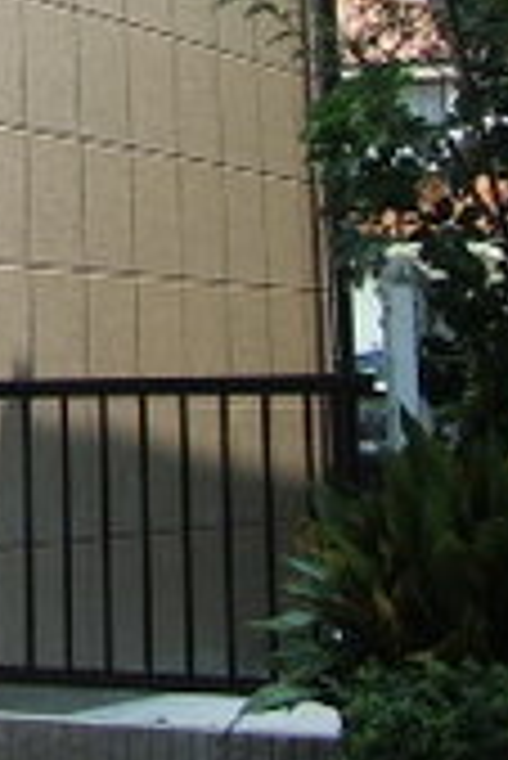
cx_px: -809
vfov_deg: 15.3
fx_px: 2725
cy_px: -162
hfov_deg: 9.3
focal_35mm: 129
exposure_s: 1/160
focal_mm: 5.8
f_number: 4.3
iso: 50
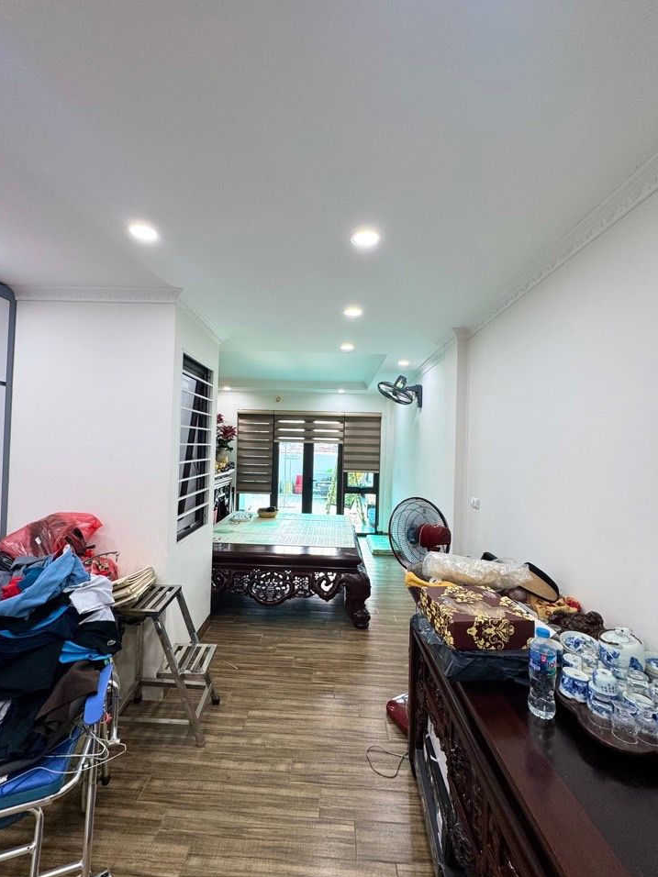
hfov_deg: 81.7
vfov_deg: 98.2
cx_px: 320
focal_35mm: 15
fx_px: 380
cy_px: 439
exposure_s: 1/100
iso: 80
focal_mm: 2.22
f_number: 2.2
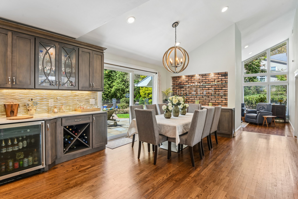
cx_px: 149
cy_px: 100
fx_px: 149
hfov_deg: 90.0
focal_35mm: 18
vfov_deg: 67.4
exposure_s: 1/8
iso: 160
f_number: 8
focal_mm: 18
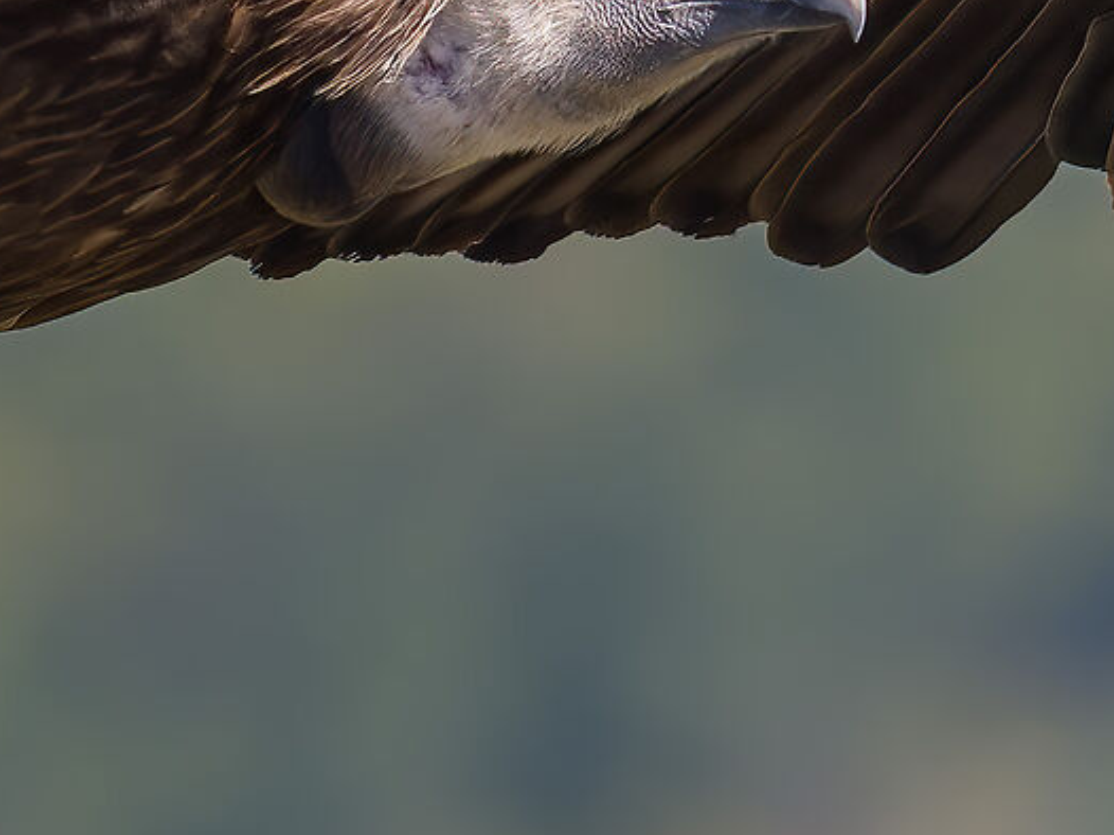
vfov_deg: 0.6
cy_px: -162
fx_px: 84728
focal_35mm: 2634
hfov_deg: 0.8
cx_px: -15
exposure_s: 1/3200
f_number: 4.5
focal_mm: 400
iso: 720
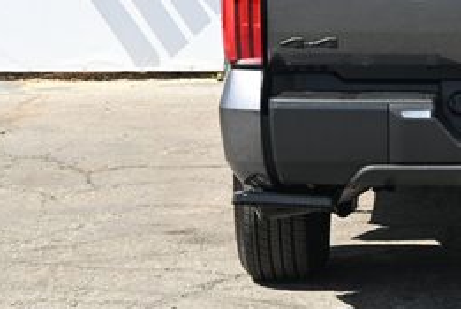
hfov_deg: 12.4
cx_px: 560
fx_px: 2078
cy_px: -31
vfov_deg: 8.4
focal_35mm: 162
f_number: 6
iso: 320
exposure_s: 1/250
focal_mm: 44
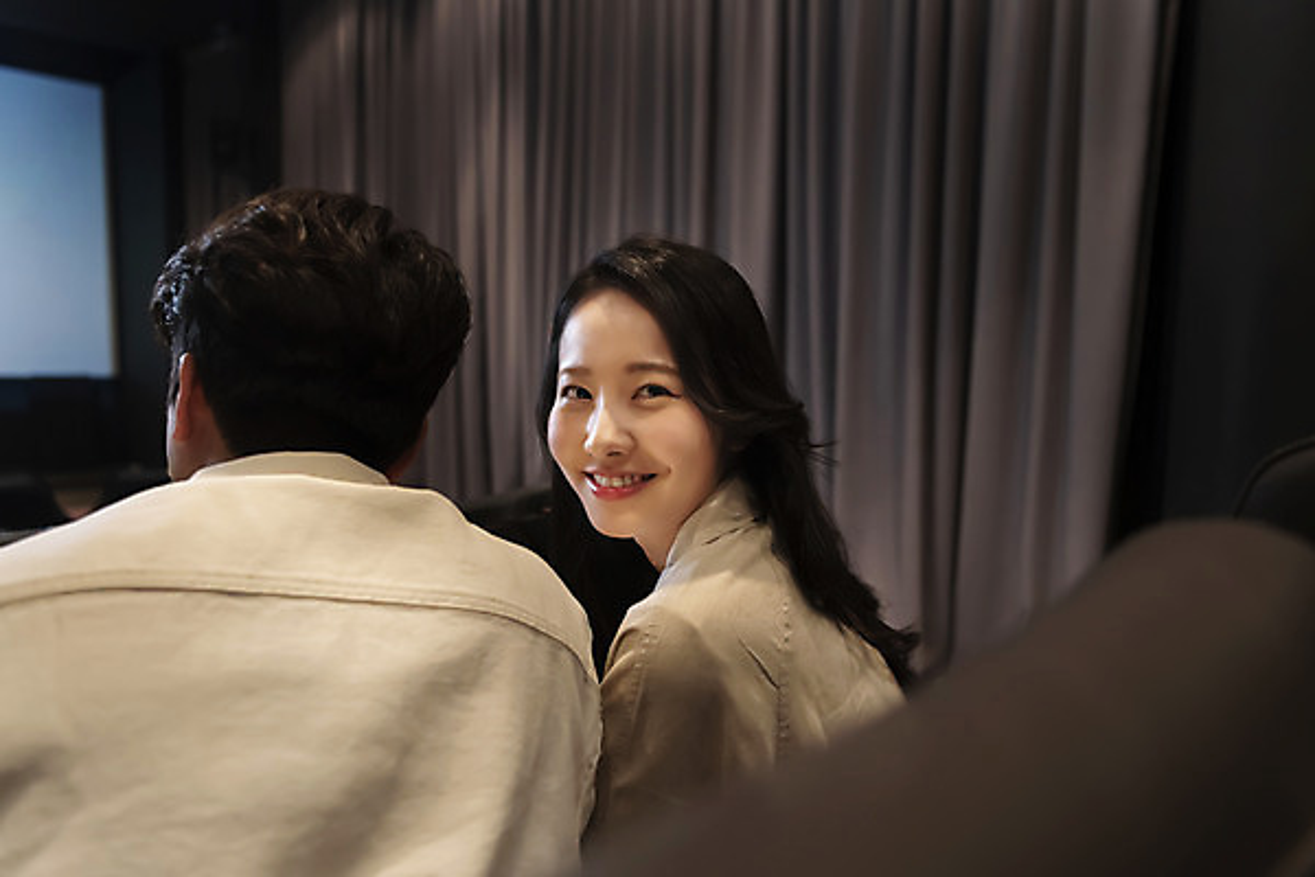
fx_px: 950
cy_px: 438
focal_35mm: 26
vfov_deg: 49.6
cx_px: 658
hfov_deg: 69.4
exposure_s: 1/125
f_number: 2.8
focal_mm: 26
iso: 1250
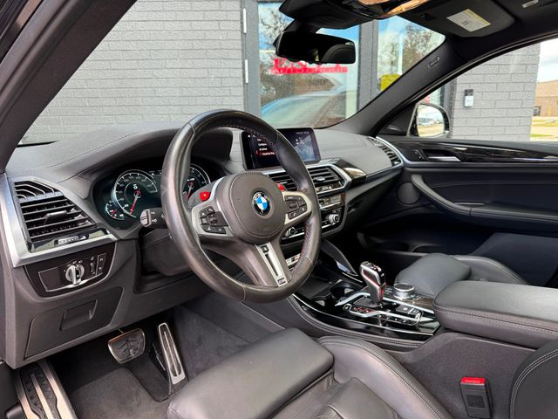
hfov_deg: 71.6
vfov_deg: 56.8
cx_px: 279
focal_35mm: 24
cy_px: 210
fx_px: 387
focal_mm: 6.76
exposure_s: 1/121
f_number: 1.78
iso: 100
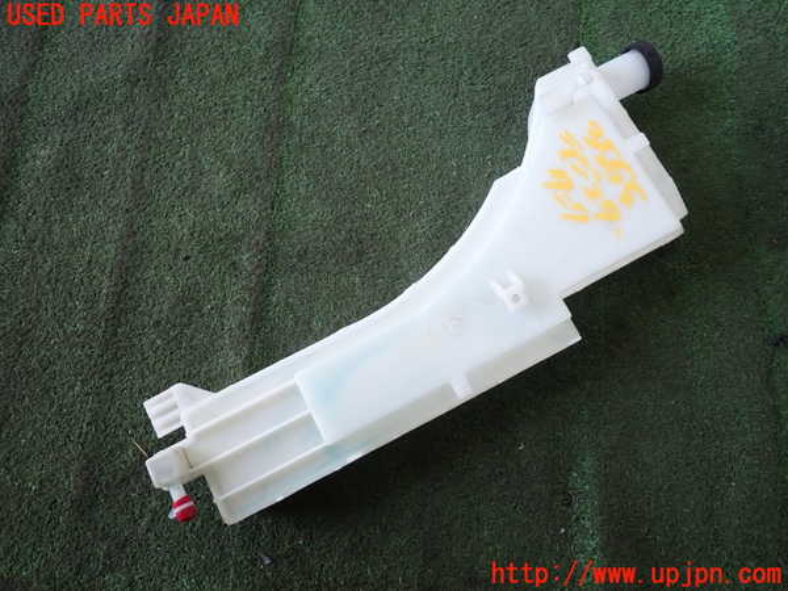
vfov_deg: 54.9
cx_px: 394
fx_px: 569
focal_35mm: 25
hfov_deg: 69.4
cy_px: 296
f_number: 2
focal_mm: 4.5
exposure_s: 1/60
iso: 200
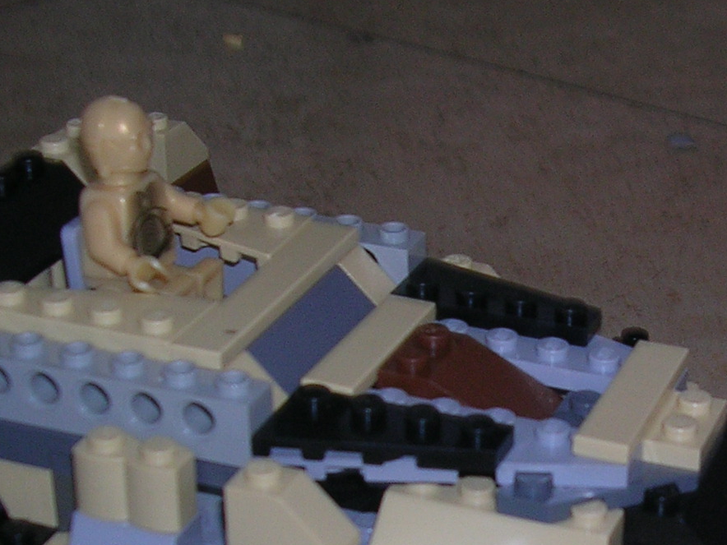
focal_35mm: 88
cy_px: 443
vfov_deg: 16.6
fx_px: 1848
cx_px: 586
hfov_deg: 22.0
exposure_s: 1/60.1
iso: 50
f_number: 2.8
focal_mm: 5.8
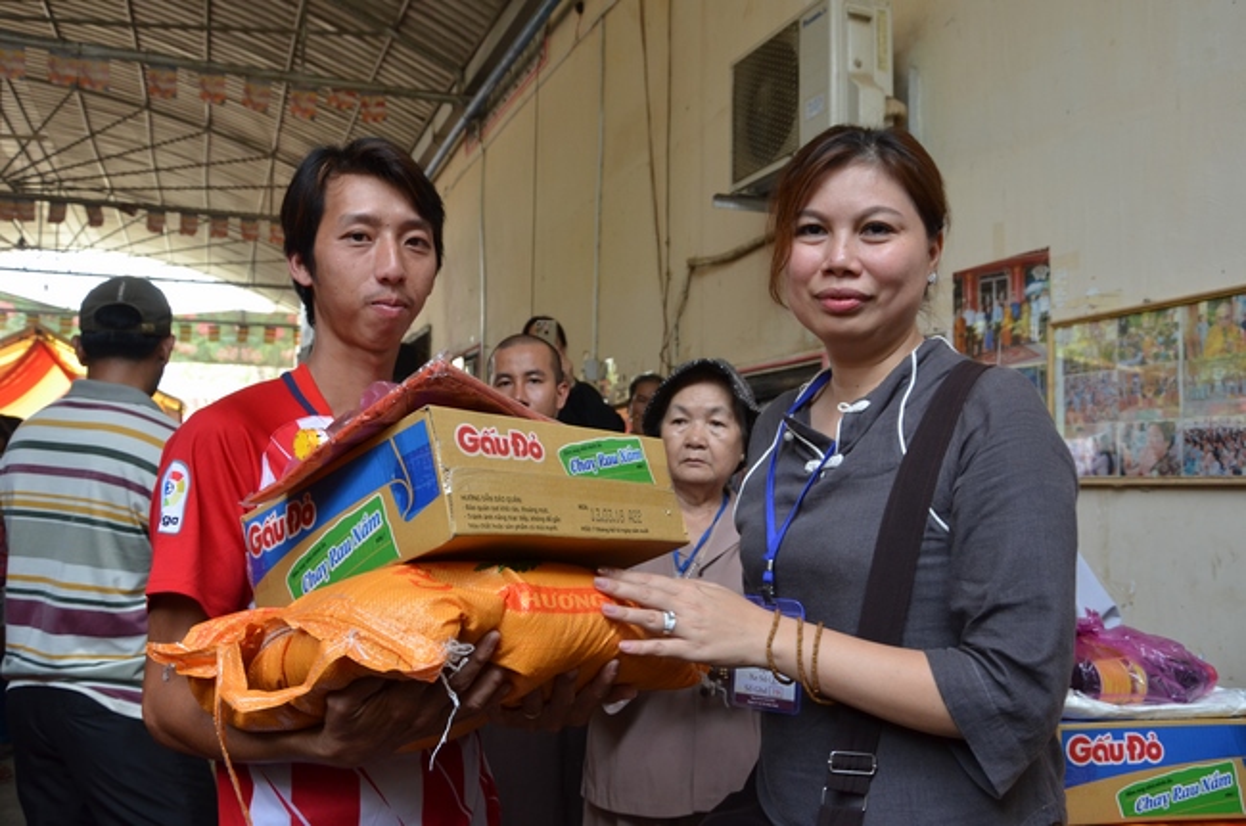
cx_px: 623
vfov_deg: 41.6
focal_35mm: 32
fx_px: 1088
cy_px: 413
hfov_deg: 59.6
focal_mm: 21
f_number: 6.3
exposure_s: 1/160
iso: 640
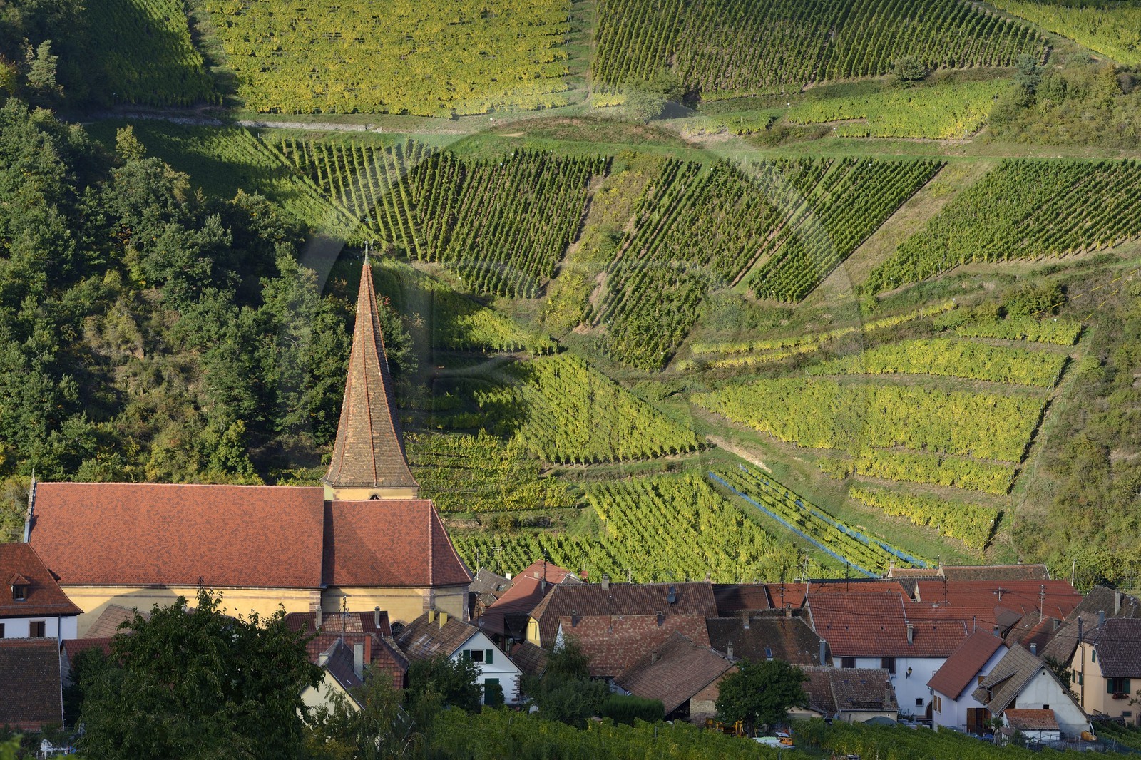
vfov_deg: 9.8
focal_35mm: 140
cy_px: 380
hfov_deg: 14.7
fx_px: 4436
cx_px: 570
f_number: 10
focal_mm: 140
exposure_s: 1/200
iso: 200
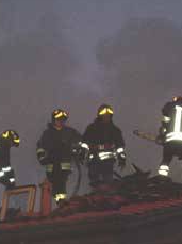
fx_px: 1575
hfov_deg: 6.6
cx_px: 111
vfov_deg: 8.8
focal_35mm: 224
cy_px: 191
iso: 140
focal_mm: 21.2
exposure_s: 1/90
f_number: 3.2
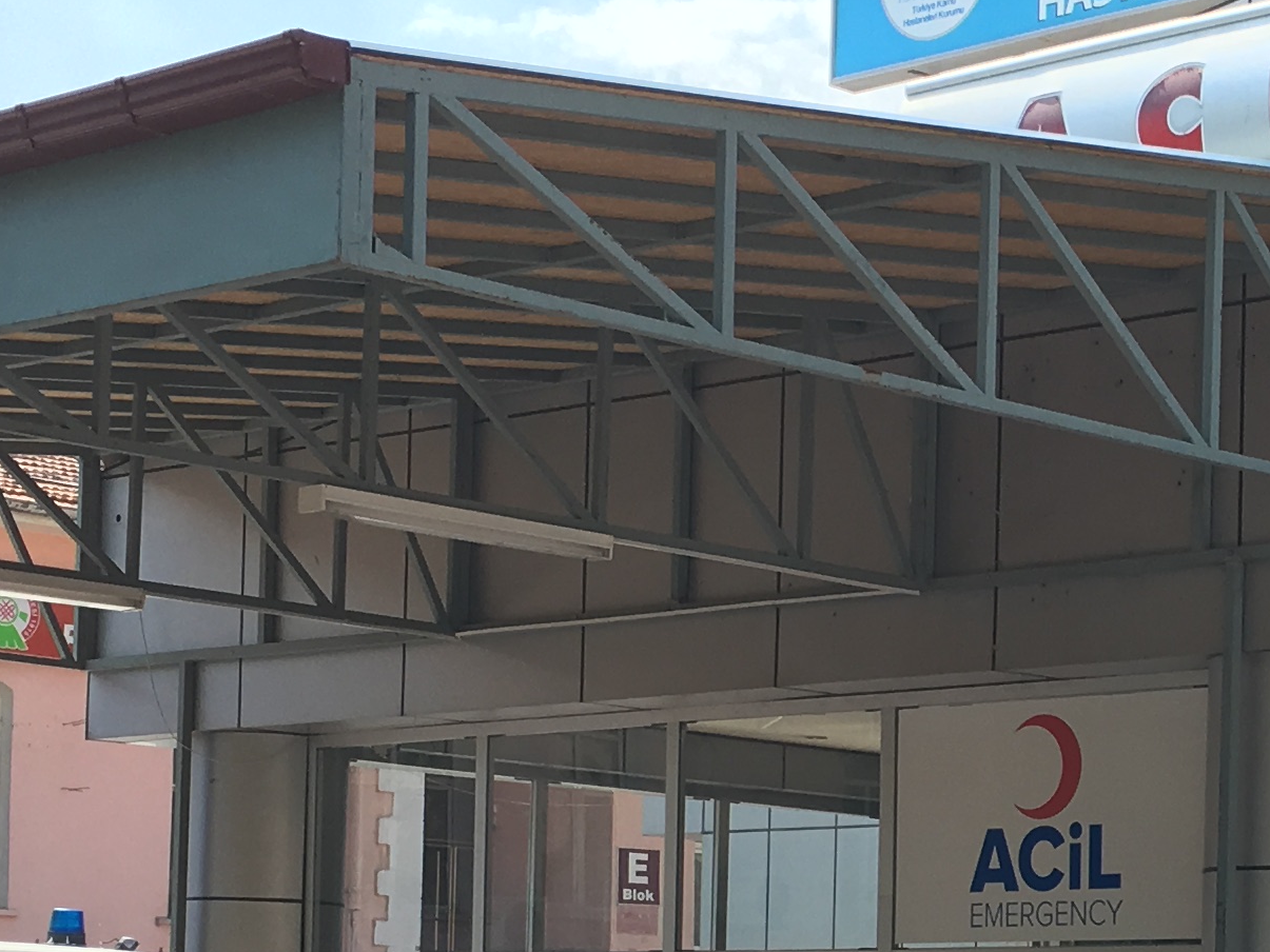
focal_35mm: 97
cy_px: 980
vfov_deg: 15.0
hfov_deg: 19.6
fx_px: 3559
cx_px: 1272
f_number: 2.2
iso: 25
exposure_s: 1/777
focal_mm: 4.15
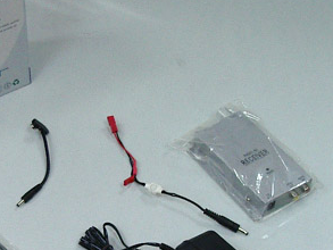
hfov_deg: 23.3
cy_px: 175
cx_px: 89
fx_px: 799
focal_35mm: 83
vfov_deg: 17.7
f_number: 2.6
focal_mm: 5.8
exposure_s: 1/50
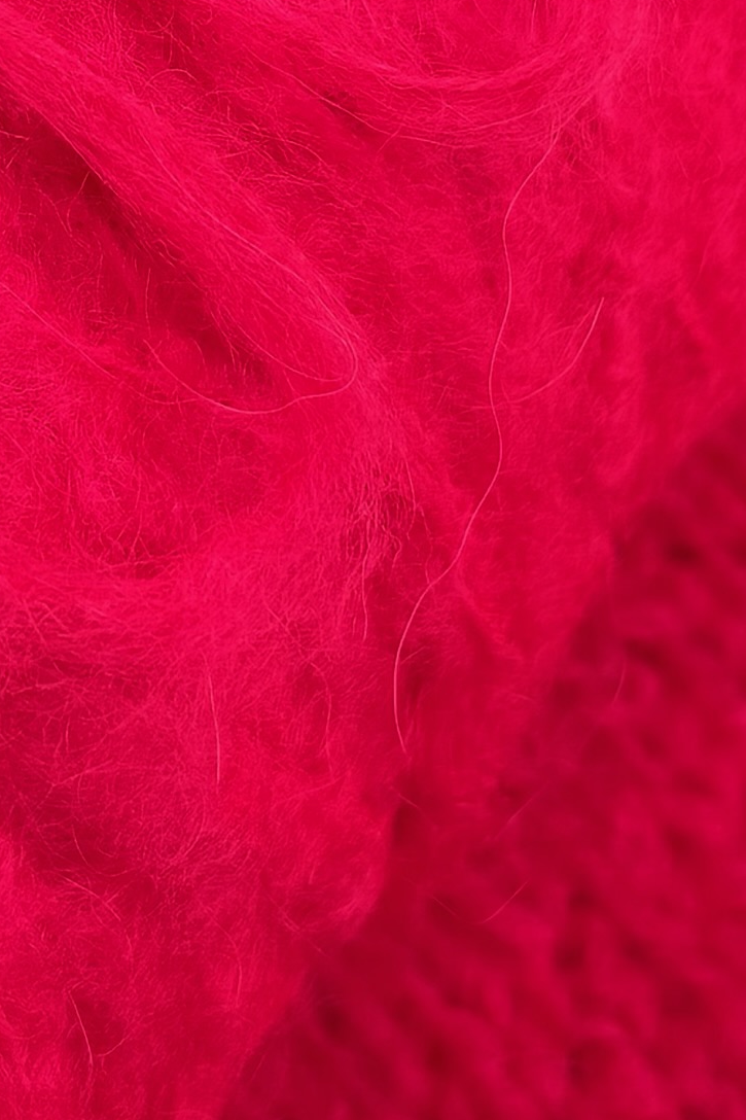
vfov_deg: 40.9
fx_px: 1461
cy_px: 298
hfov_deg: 28.4
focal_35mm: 47
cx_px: 236
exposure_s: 1/488
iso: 80
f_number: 1.78
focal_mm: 6.76
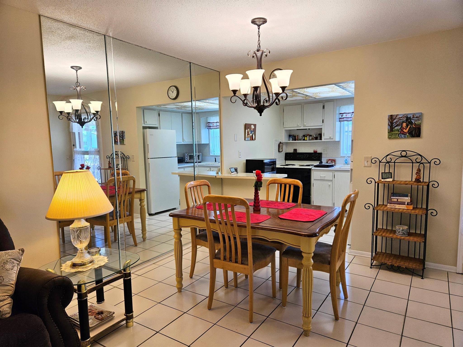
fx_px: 308
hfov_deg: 73.9
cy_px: 174
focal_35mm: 23
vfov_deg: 58.9
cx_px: 232
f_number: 1.8
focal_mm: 5.4
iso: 64
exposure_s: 1/120
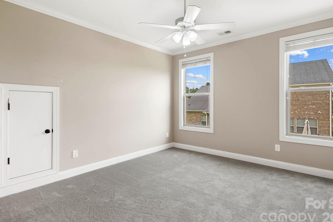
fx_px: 176
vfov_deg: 64.5
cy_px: 102
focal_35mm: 19
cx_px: 171
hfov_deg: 86.9
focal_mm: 16
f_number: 8
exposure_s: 1/15
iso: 640
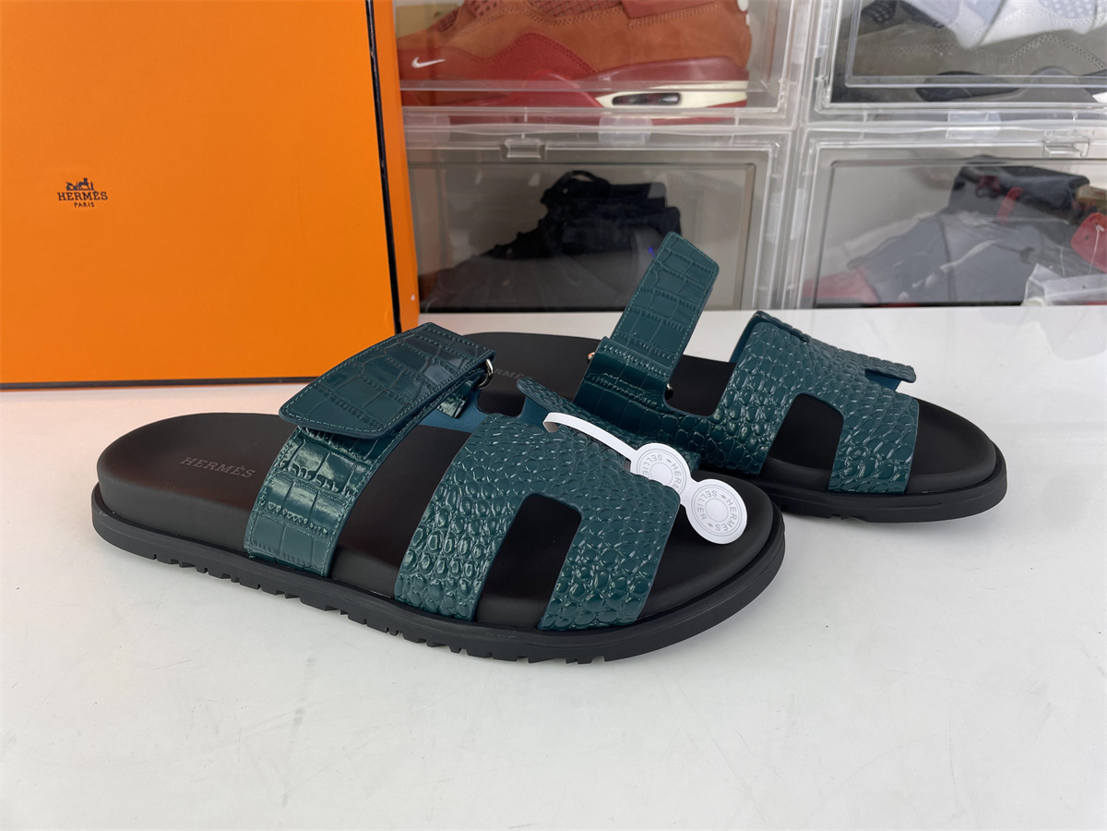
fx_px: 831
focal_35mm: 26
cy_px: 416
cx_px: 554
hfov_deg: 67.3
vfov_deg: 53.1
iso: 32
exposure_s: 1/123
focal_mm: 4.2
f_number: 1.6
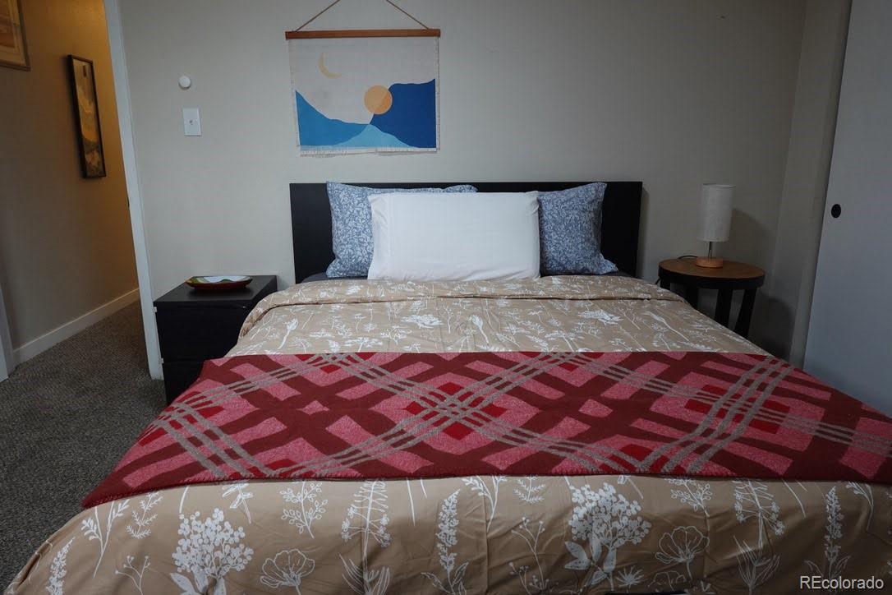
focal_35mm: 24
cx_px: 446
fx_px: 595
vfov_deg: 53.1
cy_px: 298
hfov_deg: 73.7
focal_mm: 9
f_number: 2.8
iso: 200
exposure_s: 1/30
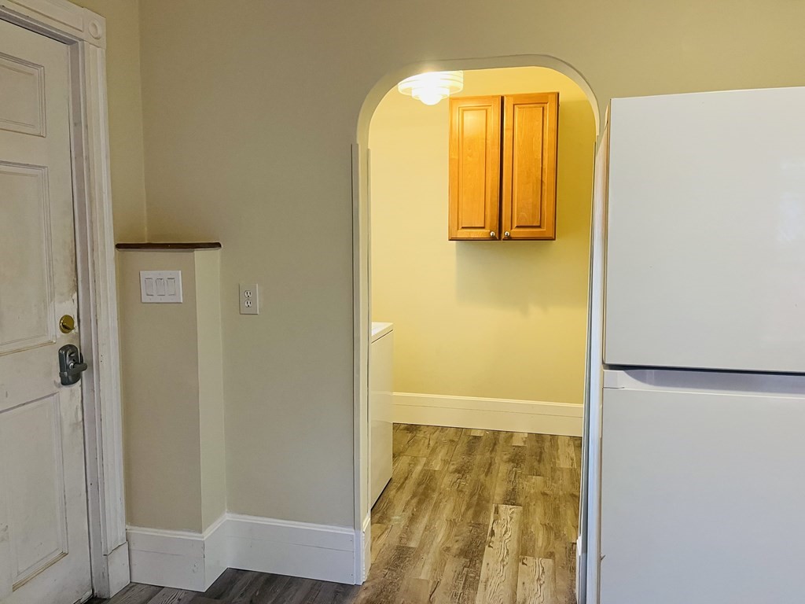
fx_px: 605
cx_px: 402
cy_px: 302
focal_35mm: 26
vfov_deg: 53.1
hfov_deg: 67.3
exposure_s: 1/60
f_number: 1.6
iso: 200
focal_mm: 5.1
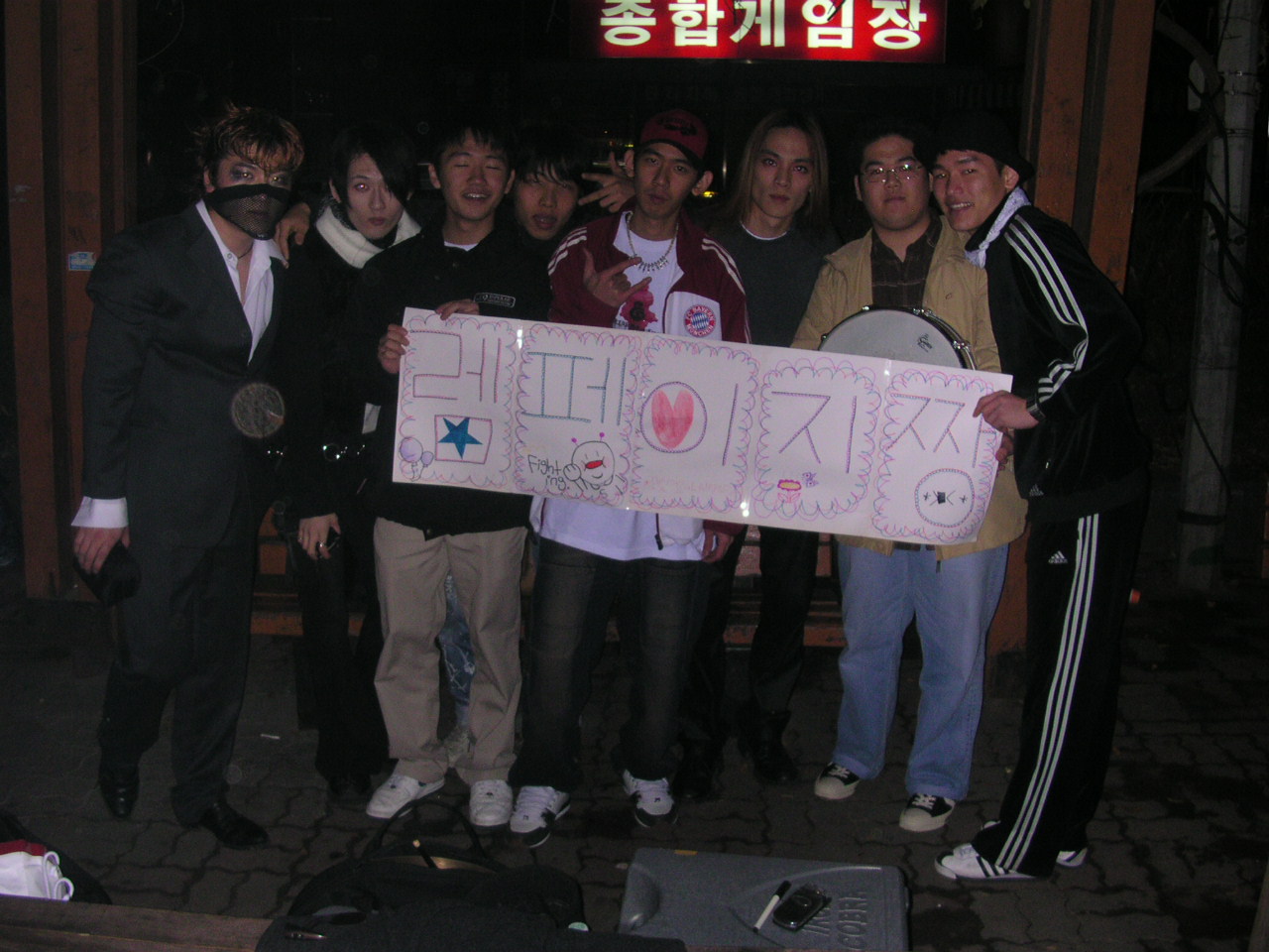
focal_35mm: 37
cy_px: 476
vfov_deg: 38.7
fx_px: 1356
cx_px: 634
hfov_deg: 50.1
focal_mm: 5.6
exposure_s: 1/60
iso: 157
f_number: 2.7
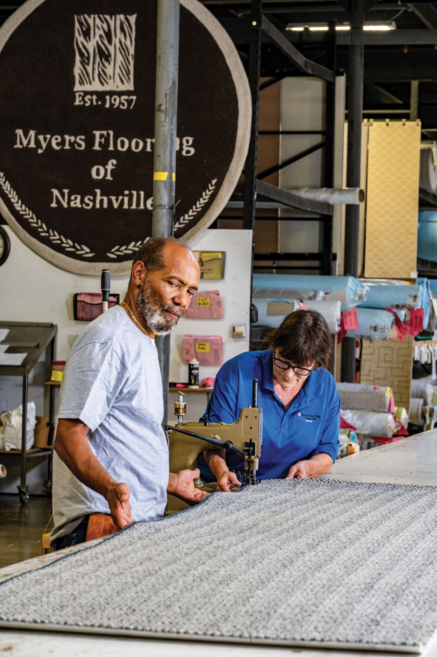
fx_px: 1769
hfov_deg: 14.1
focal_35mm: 97
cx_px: 218
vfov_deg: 21.0
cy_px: 328
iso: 1000
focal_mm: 97
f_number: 9
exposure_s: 1/60
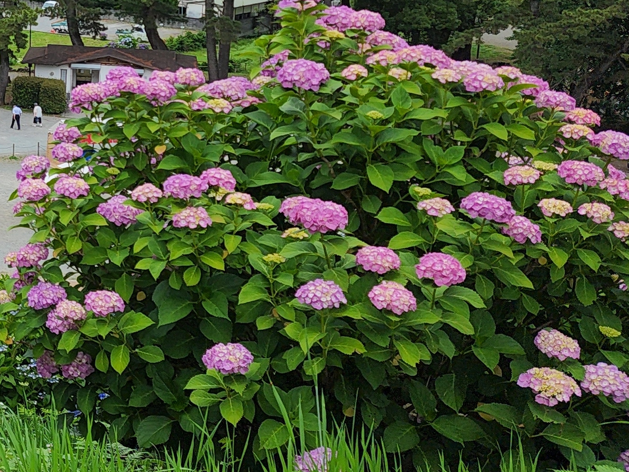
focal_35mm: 70
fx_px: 1272
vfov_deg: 20.5
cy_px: 26
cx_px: -219
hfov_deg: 23.9
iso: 12
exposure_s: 1/276
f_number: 1.8
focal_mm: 6.4
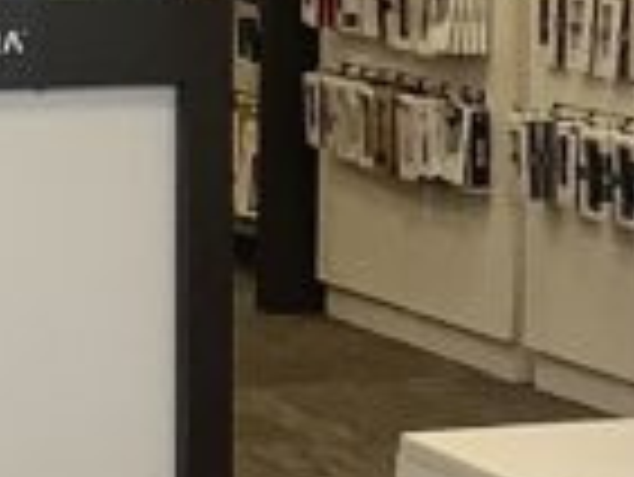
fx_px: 4124
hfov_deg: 8.8
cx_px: 553
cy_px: 4
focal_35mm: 225
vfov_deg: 6.6
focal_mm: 3.3
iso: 50
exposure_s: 1/60
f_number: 2.4
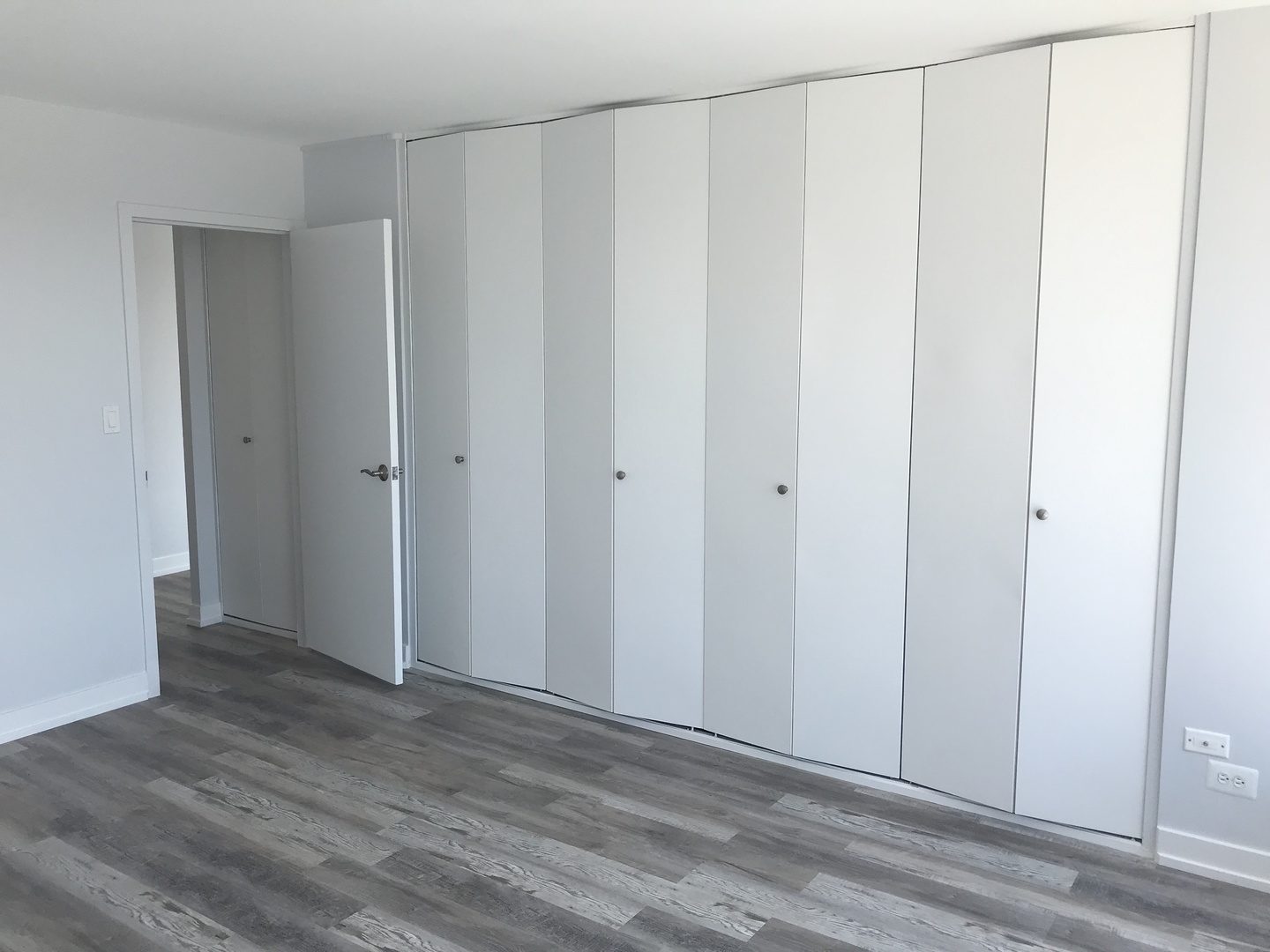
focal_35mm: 28
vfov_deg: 49.7
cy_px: 476
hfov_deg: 63.4
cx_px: 635
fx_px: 1027
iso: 20
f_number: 1.8
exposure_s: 1/669
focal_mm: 3.99
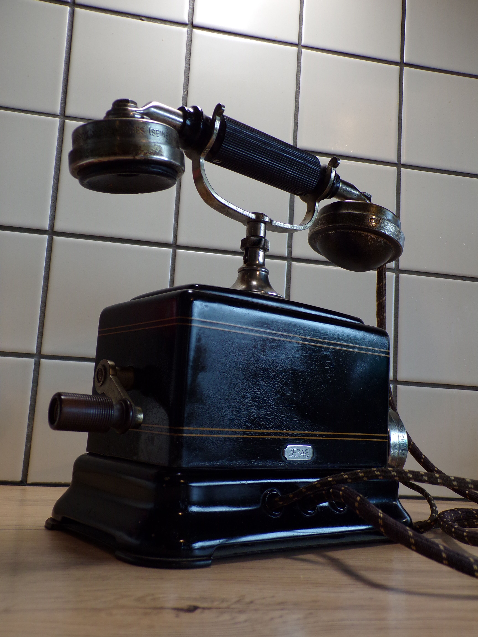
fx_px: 589
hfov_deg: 44.2
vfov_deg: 56.8
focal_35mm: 32
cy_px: 318
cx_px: 239
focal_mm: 5.8
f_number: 3.2
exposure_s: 1/40
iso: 114
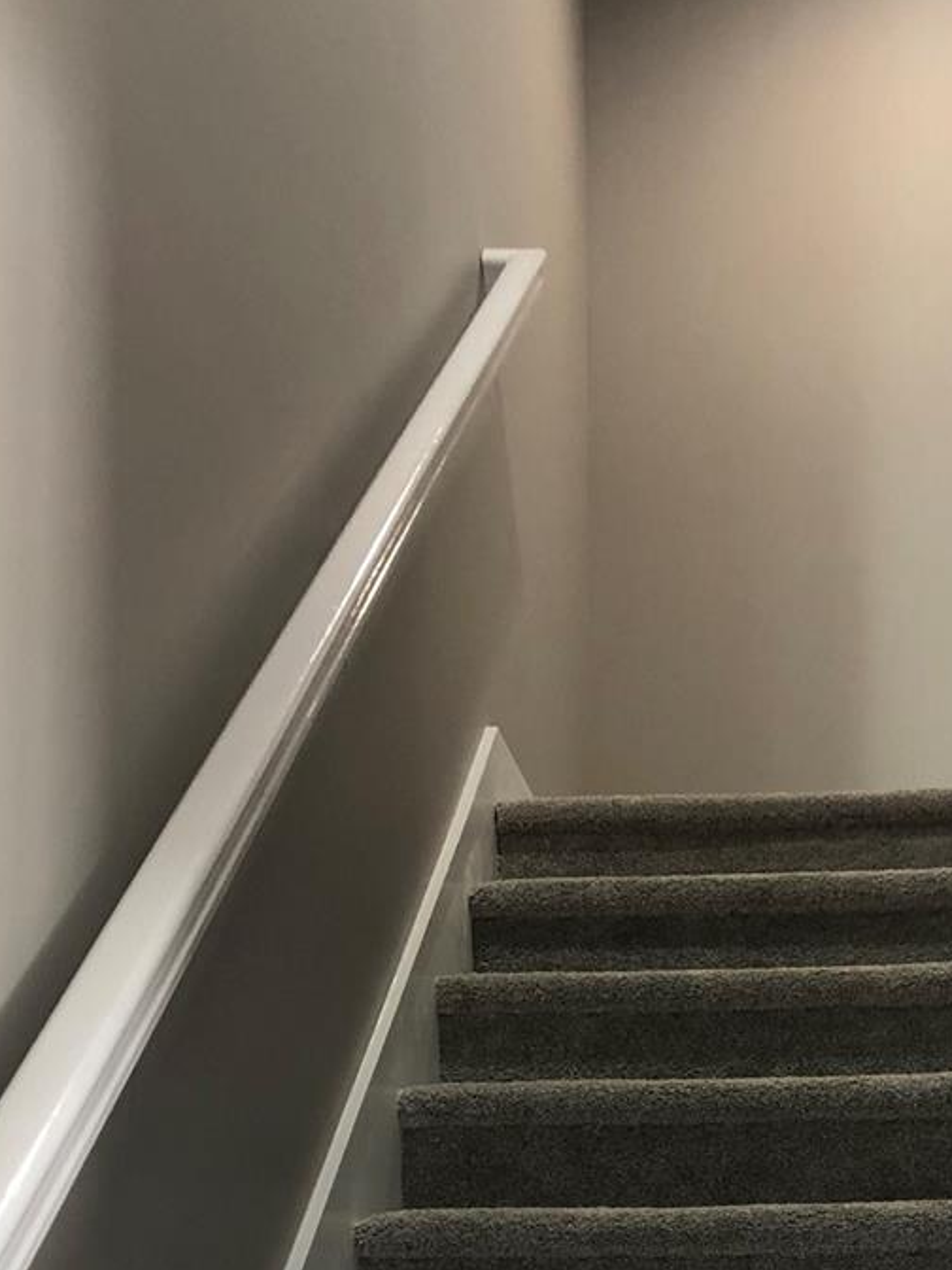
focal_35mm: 64
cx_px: 703
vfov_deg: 27.9
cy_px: 1349
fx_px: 2347
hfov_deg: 22.7
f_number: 1.8
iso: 40
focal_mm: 3.99
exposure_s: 1/17
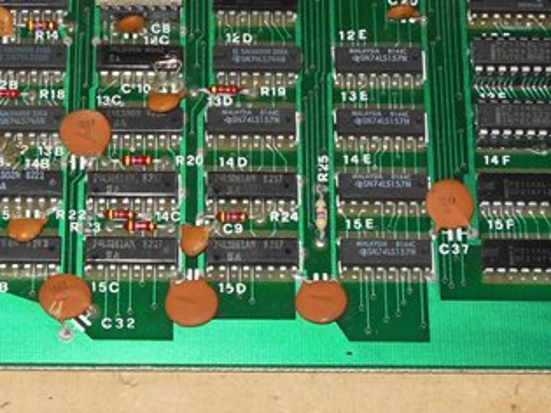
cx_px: 208
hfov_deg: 18.2
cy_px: 177
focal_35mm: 108
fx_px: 1718
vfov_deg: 13.7
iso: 200
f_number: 4.4
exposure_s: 1/60
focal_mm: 13.6
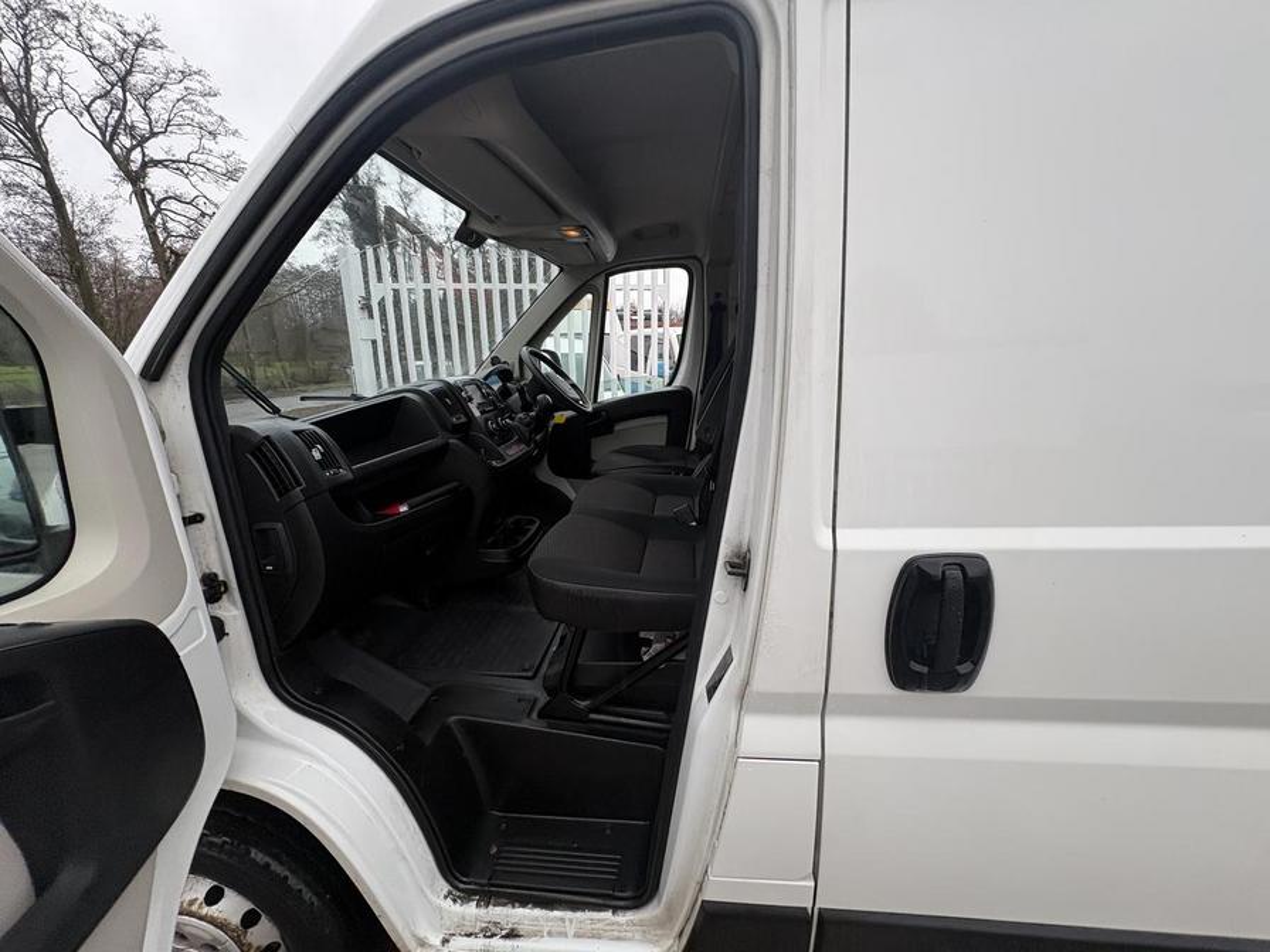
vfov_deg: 85.7
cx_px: 635
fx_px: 514
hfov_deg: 102.1
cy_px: 476
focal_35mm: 14
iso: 100
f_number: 2.2
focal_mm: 2.22
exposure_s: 1/99
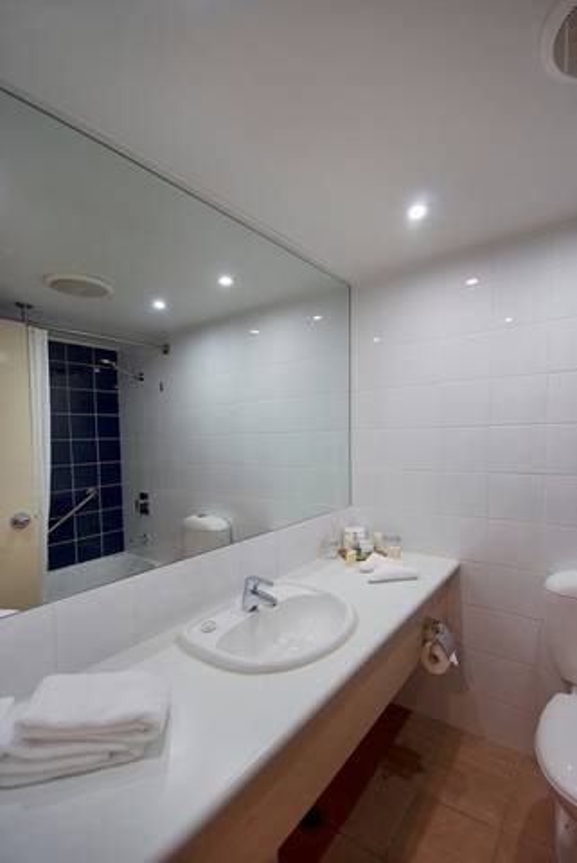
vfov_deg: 100.3
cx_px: 288
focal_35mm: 15
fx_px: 360
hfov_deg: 77.4
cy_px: 432
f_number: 4
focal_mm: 10
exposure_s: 1/6
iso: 100
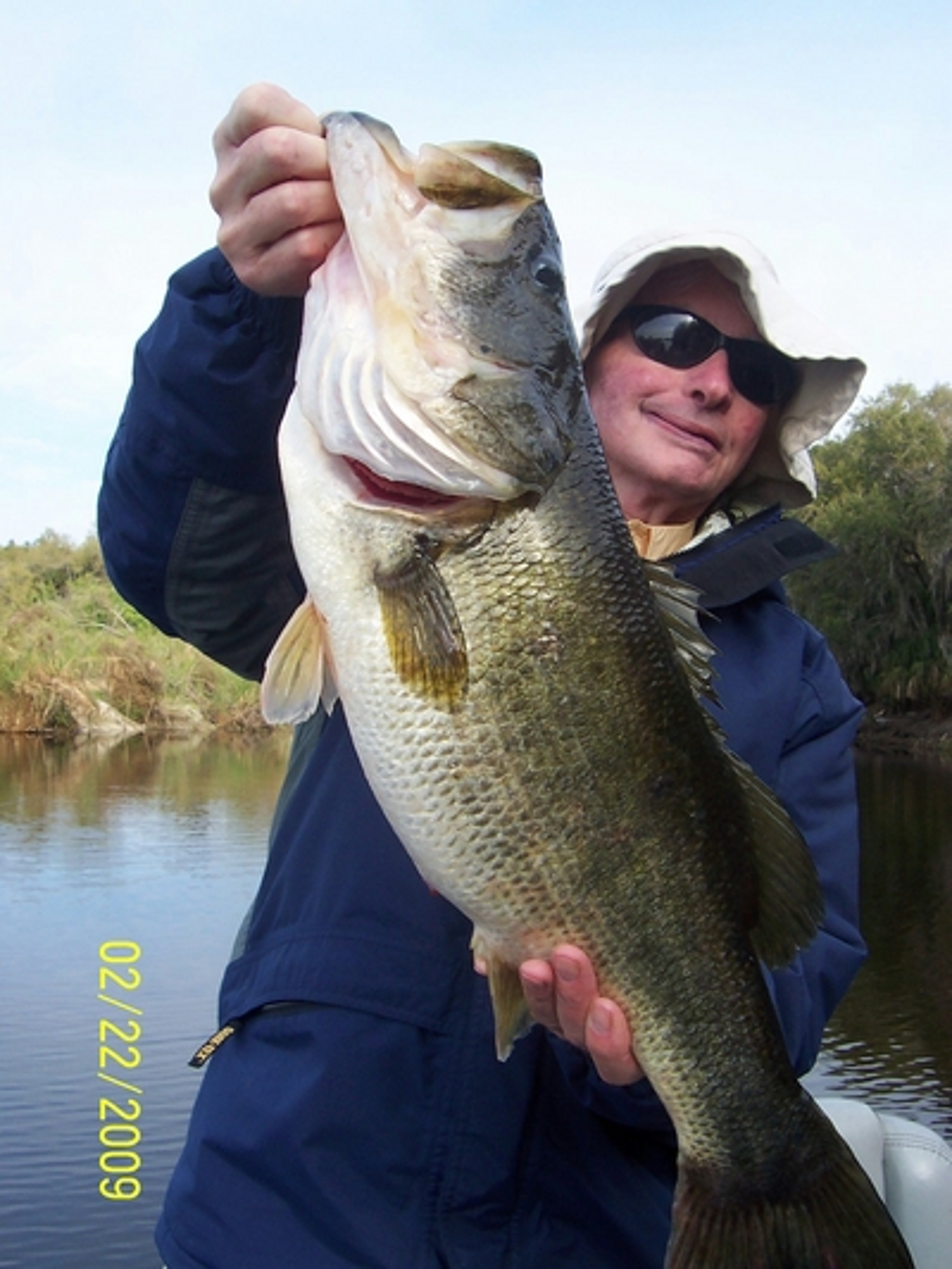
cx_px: 476
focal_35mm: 37
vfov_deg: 50.1
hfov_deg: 38.7
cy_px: 634
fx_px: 1356
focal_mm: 5.6
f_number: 5.6
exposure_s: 1/180
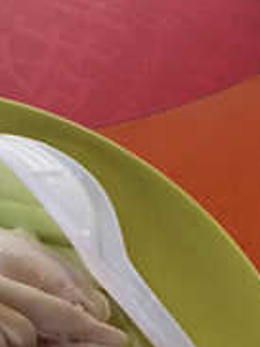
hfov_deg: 14.1
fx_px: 994
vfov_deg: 19.7
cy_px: 250
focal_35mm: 99
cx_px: -107
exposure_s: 1/30
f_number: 2.2
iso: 160
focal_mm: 4.12
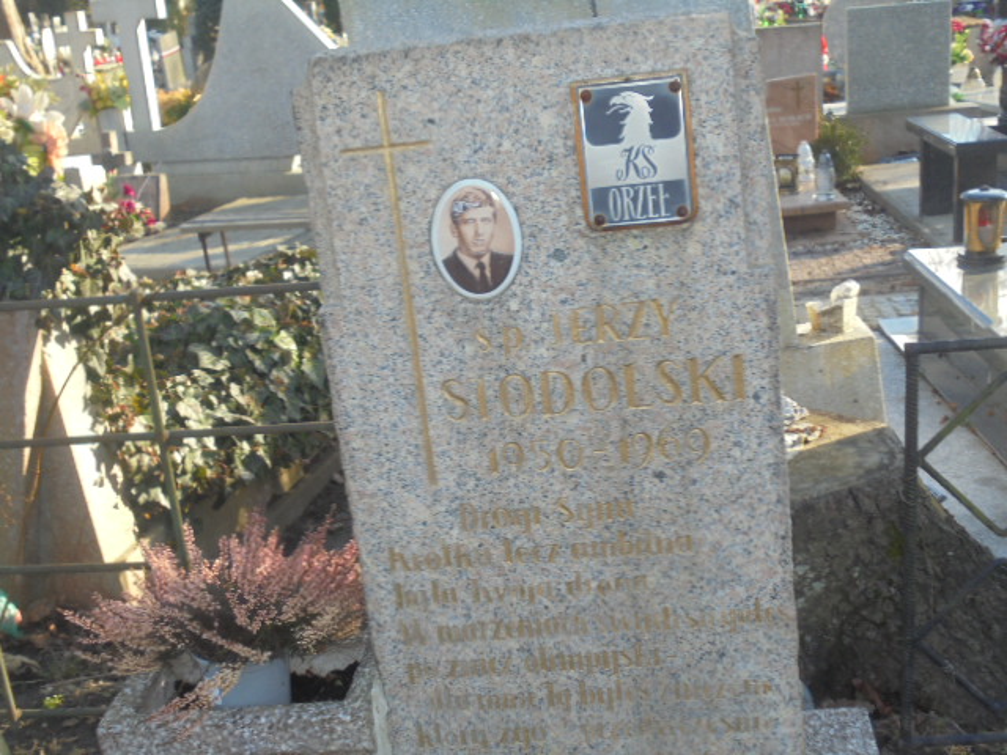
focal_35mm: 43
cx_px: 504
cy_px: 378
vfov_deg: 33.6
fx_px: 1251
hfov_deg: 43.9
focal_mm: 7.8
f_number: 4.5
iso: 100
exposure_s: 1/80
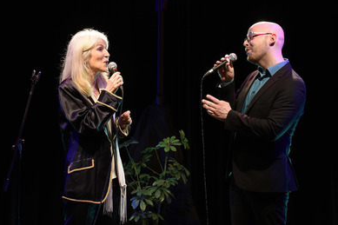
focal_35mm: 139
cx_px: 179
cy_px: 128
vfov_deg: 9.9
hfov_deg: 14.8
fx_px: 1304
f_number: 6.3
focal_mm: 120
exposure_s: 1/100
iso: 640
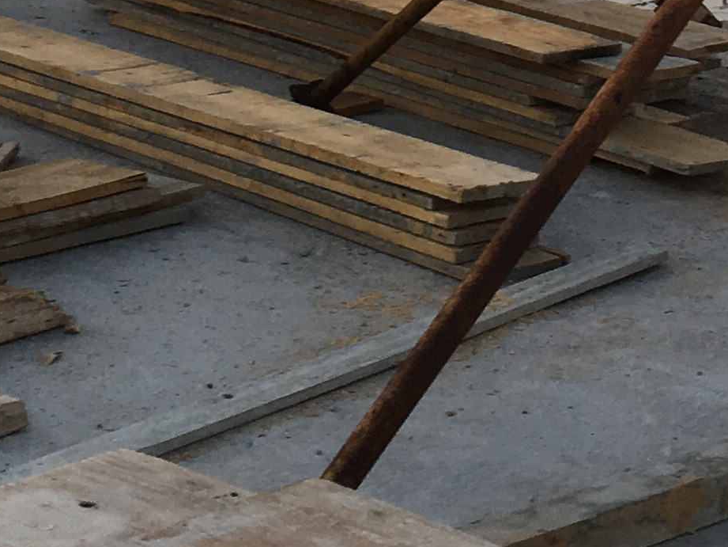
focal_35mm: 127
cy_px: -506
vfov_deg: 10.8
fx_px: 2671
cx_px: 571
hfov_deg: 15.4
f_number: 2.2
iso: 25
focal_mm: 4.15
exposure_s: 1/100
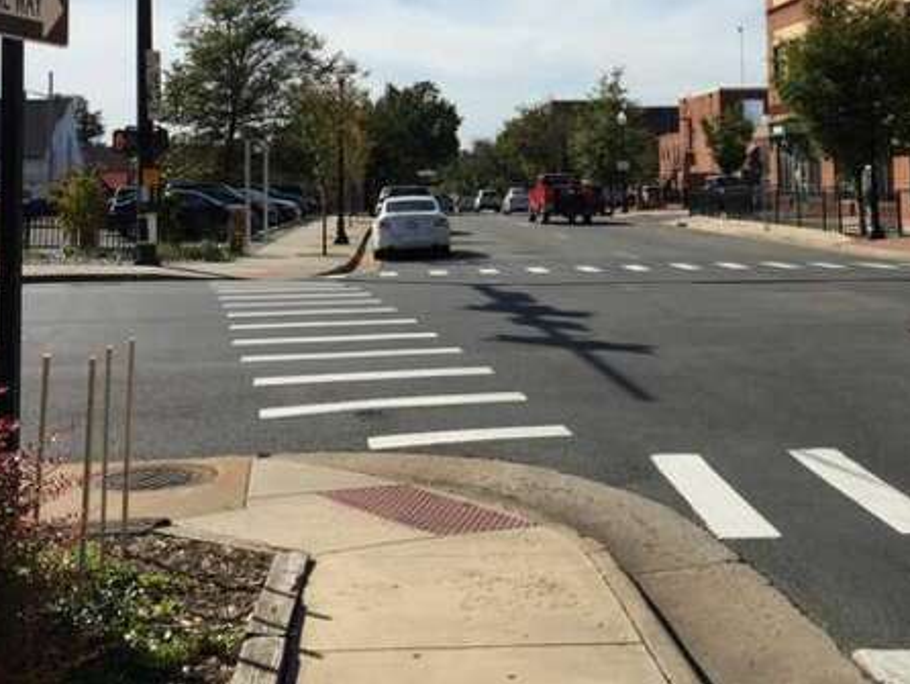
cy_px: 74
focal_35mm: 52
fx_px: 1368
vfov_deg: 27.1
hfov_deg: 36.7
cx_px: 528
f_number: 2.2
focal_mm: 4.15
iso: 32
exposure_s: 1/3300
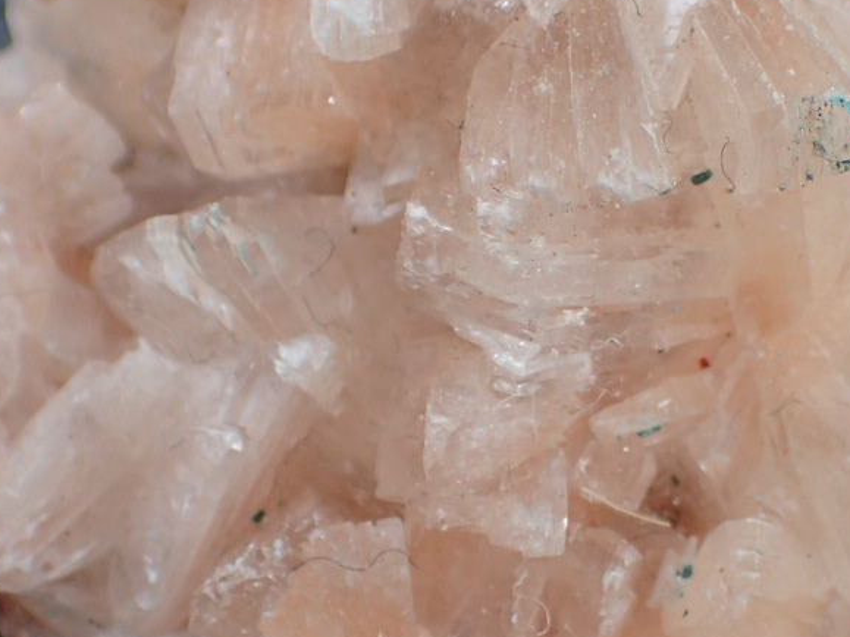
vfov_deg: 12.8
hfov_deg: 16.9
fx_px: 2848
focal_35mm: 116
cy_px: 377
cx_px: 589
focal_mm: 6.42
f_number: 2.6
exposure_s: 1/200
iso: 100
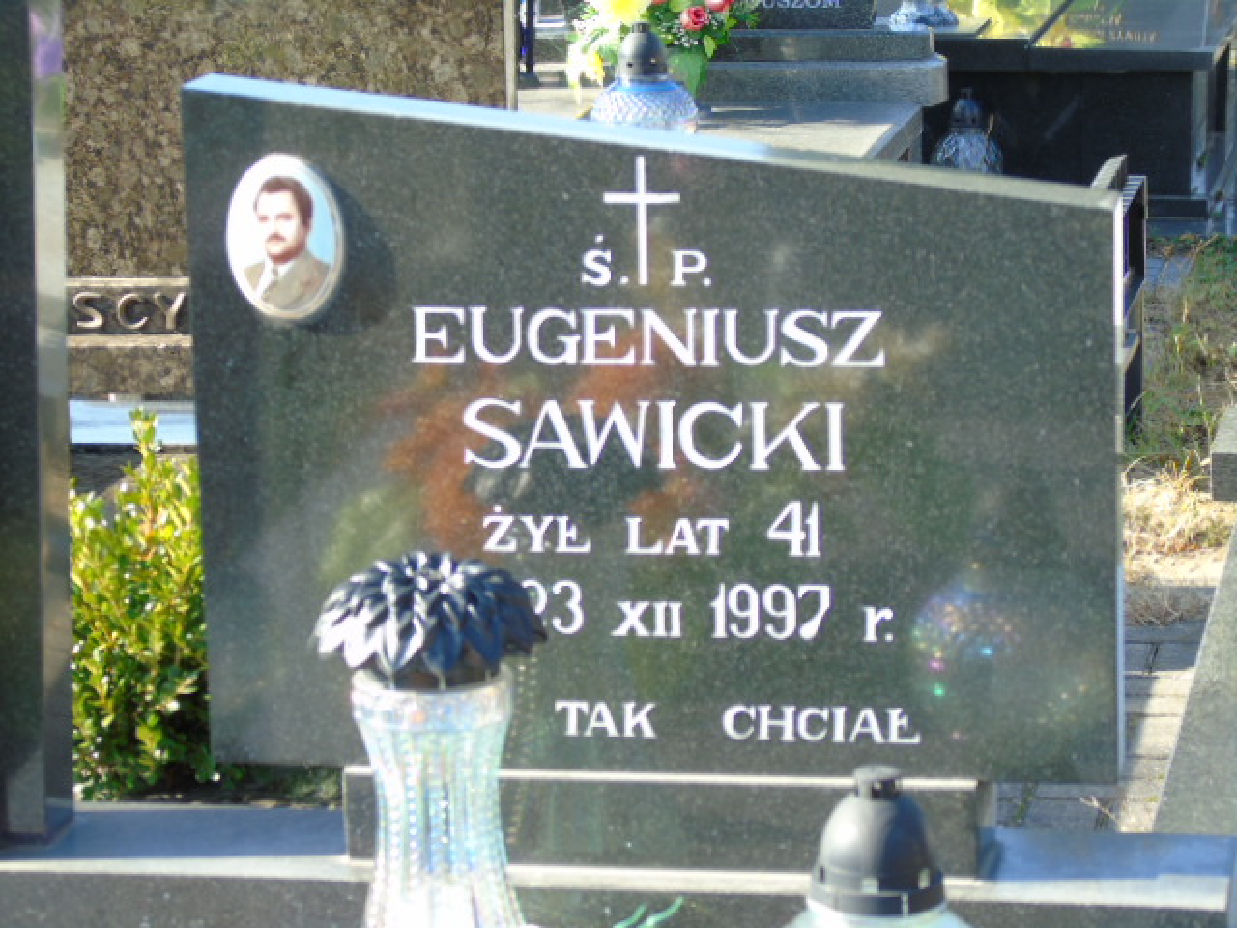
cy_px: 464
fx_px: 4431
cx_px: 618
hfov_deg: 15.9
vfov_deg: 12.0
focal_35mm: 124
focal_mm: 22
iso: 80
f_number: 4.6
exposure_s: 1/60
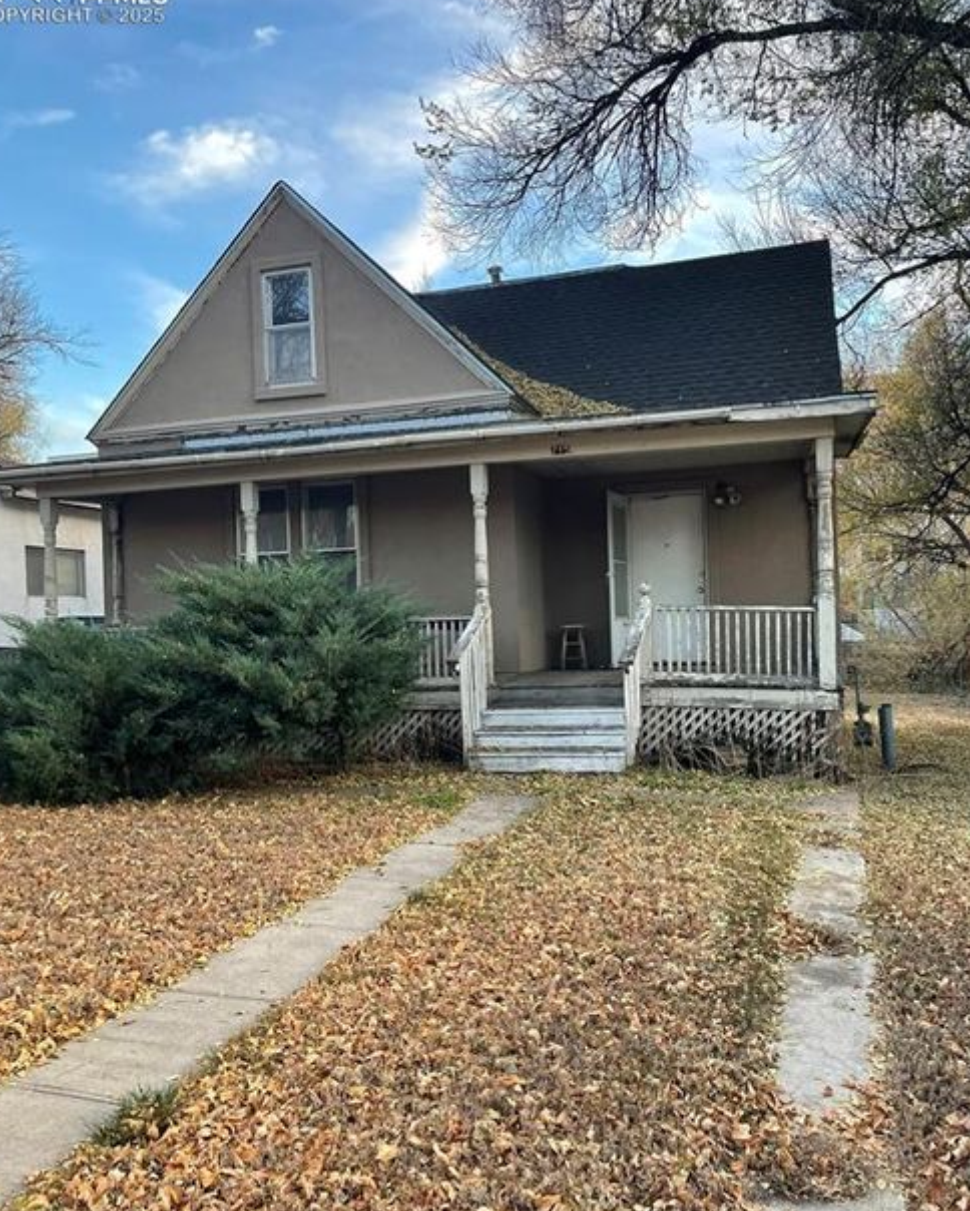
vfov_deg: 62.1
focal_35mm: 28
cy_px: 637
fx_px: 1004
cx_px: 473
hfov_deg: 51.6
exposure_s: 1/121
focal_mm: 4.2
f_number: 1.6
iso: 100
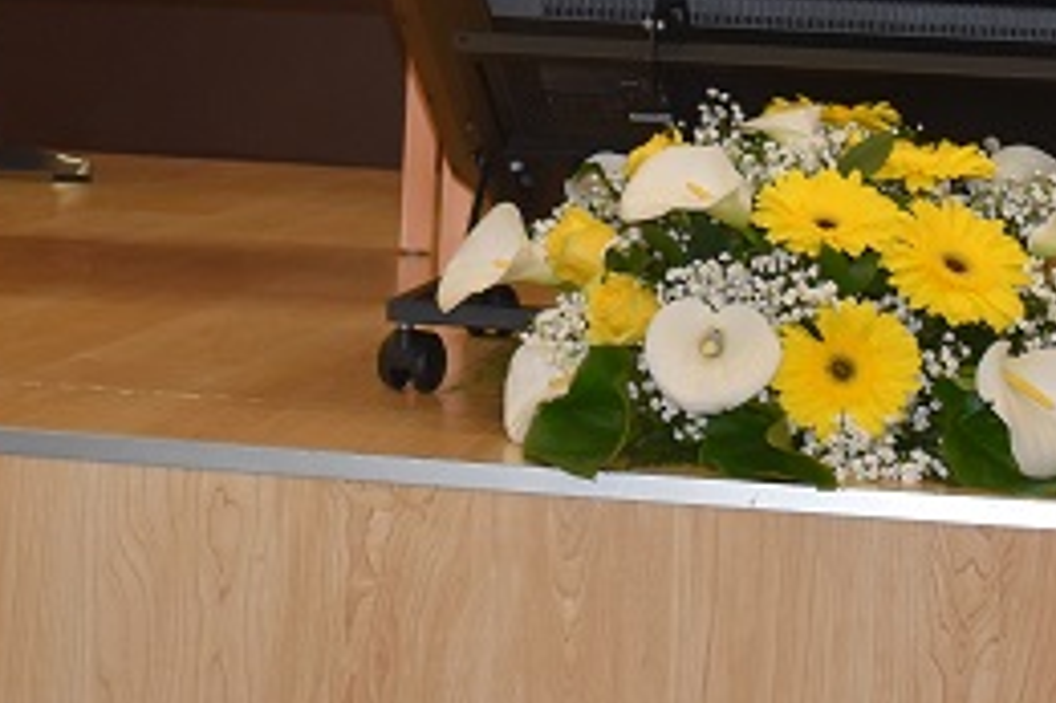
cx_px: 540
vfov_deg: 10.5
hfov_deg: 16.1
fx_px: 3723
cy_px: -248
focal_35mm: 127
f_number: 5
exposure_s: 1/100
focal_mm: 22
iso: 800
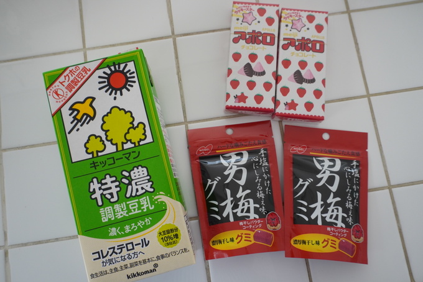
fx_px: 353
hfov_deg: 61.9
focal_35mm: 30
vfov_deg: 43.6
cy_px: 141
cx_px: 212
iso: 500
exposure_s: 1/30
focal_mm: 20
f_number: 8
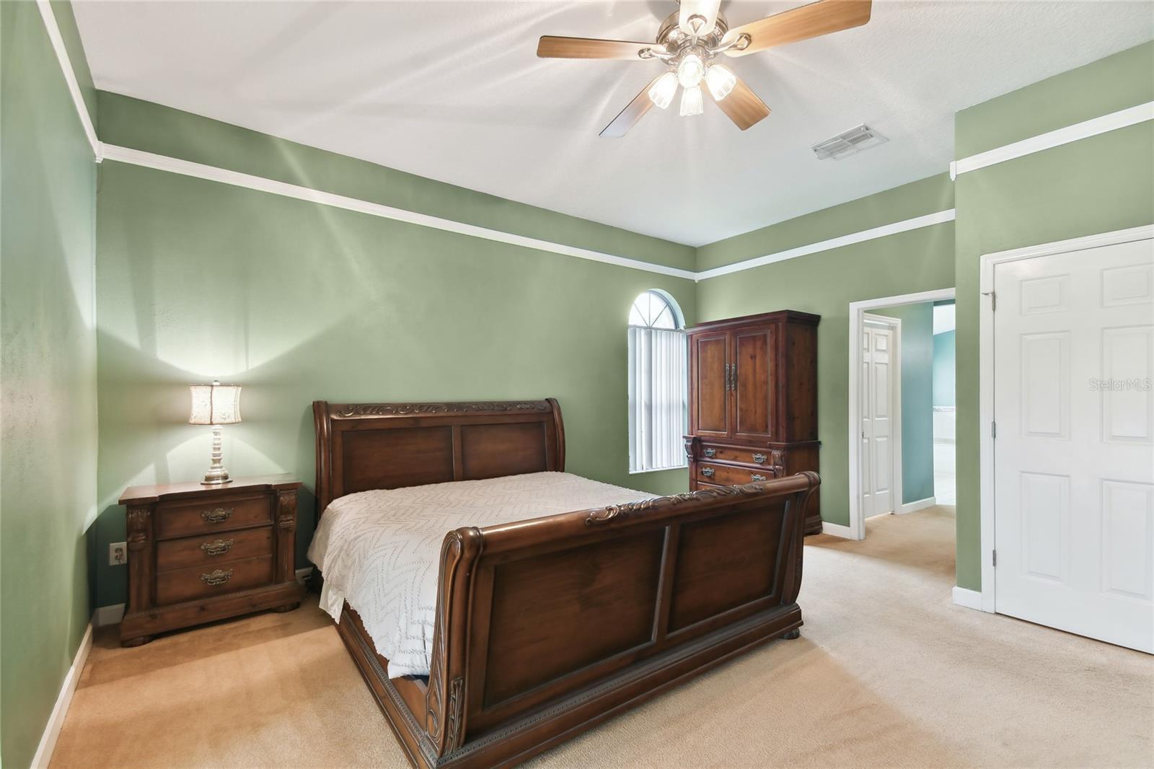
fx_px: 481
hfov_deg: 100.4
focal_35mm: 15
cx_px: 577
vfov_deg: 77.3
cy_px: 384
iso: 100
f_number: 7.1
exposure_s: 1/4
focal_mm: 10
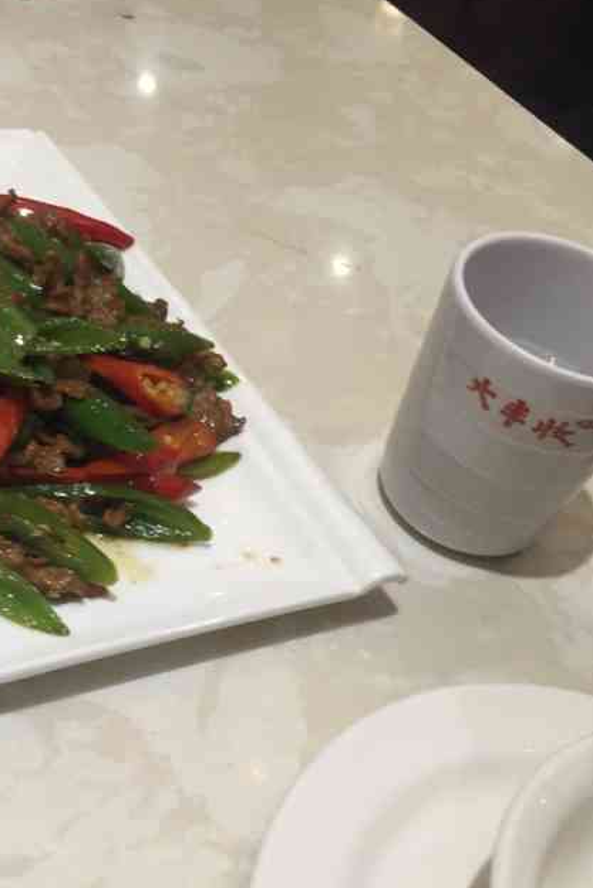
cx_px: 168
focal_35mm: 45
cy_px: 585
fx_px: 1111
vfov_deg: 43.1
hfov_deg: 29.5
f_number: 2.2
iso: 125
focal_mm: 4.15
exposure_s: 1/33
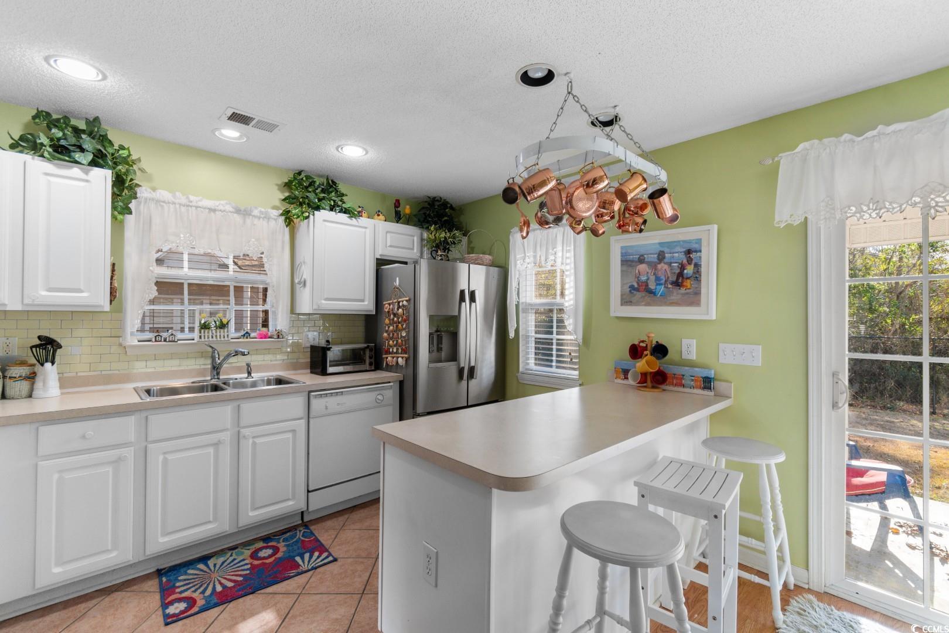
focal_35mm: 15
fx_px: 395
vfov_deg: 77.3
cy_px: 316
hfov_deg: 100.4
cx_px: 474
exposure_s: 1/50
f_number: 4.5
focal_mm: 10
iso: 100
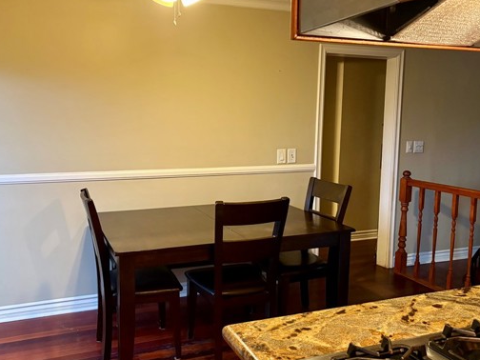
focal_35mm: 33
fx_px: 458
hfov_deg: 55.3
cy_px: 175
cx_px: 218
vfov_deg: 42.9
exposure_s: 1/60
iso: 500
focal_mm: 5.96
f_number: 1.6
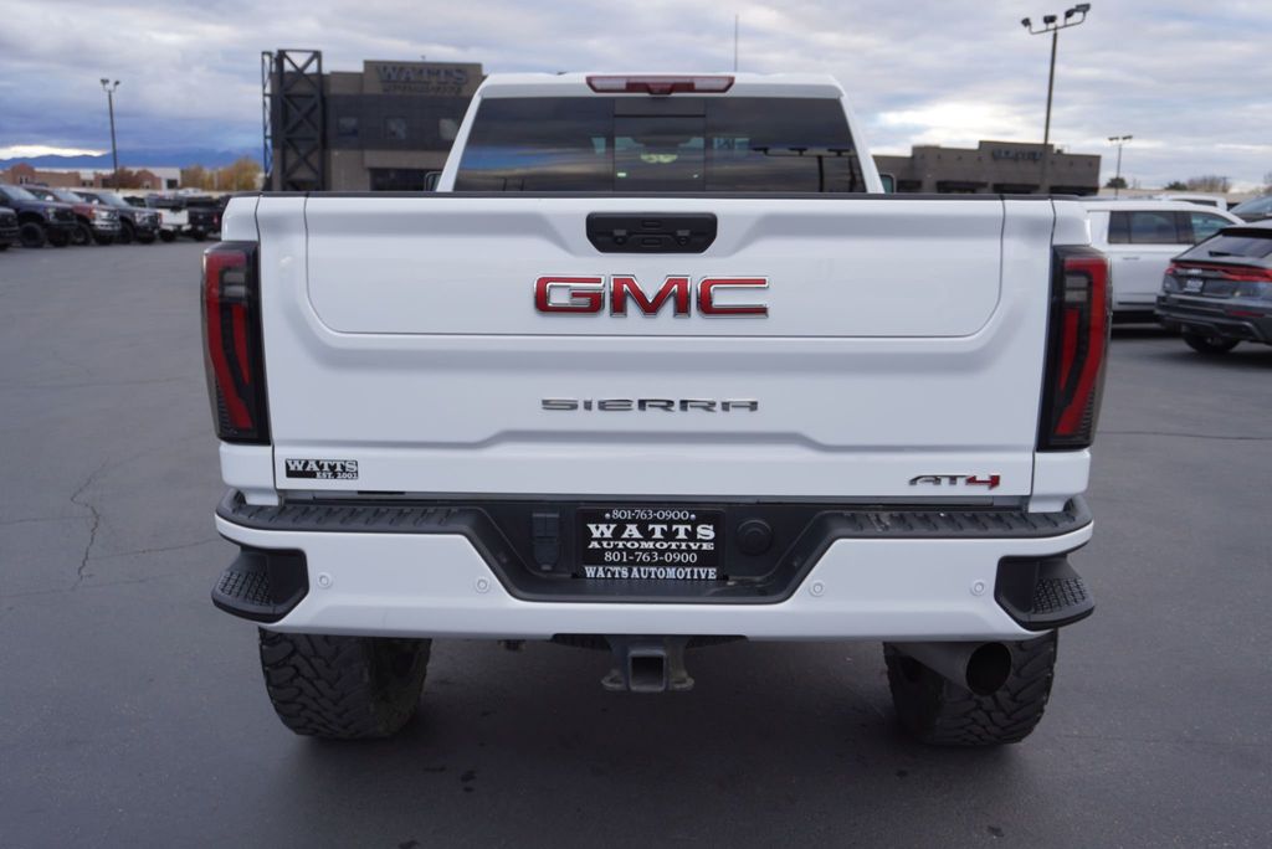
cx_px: 636
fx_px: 1114
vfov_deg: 41.8
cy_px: 424
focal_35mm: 32
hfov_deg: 59.5
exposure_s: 1/60
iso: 100
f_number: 4
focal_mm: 21
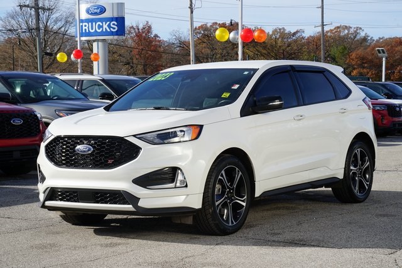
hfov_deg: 26.6
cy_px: 134
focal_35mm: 76
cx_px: 201
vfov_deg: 18.0
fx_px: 849
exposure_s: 1/100
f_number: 14
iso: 100
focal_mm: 76
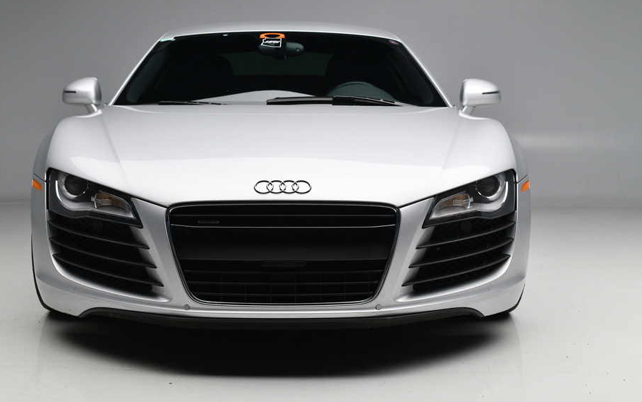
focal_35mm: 56
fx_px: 980
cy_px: 188
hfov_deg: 36.2
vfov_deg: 23.1
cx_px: 292
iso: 1250
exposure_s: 1/80
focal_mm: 50
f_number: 6.3
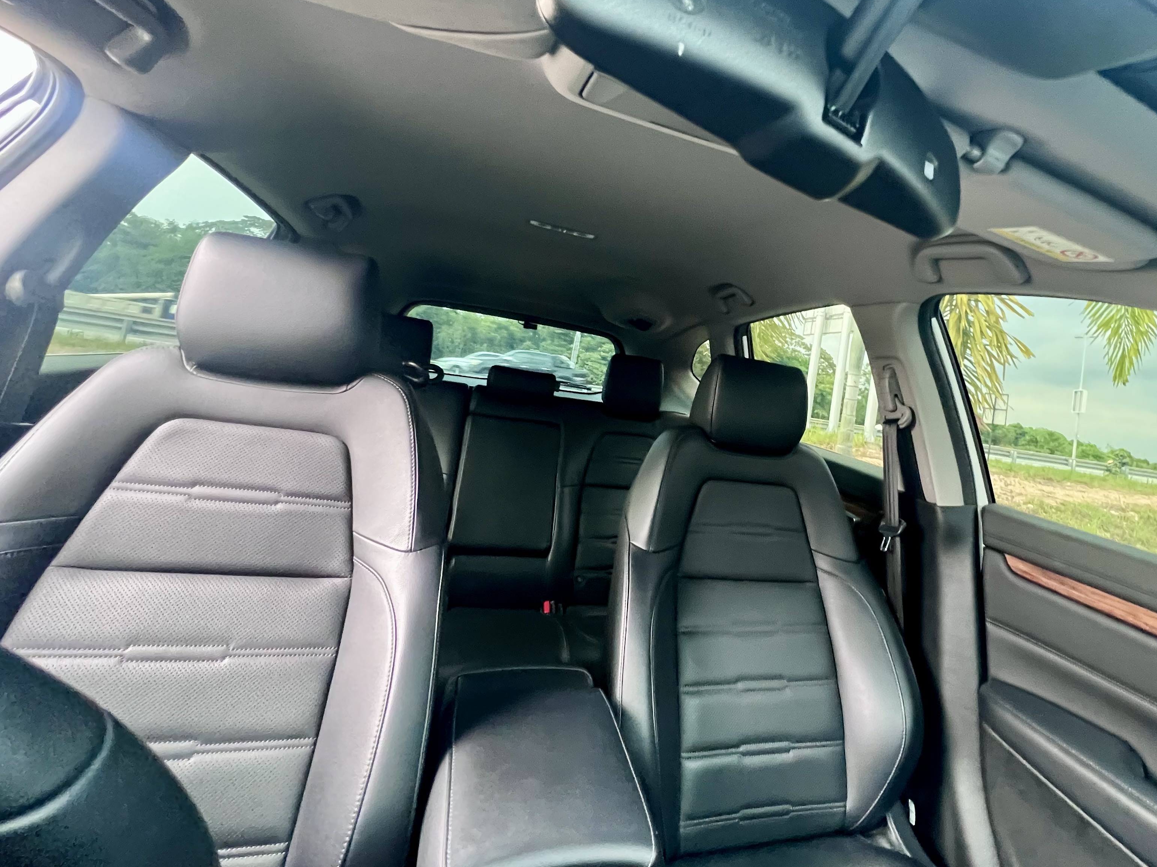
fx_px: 568
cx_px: 715
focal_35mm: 17
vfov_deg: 74.1
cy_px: 360
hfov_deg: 89.4
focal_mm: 1.57
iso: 640
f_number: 1.8
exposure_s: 1/60
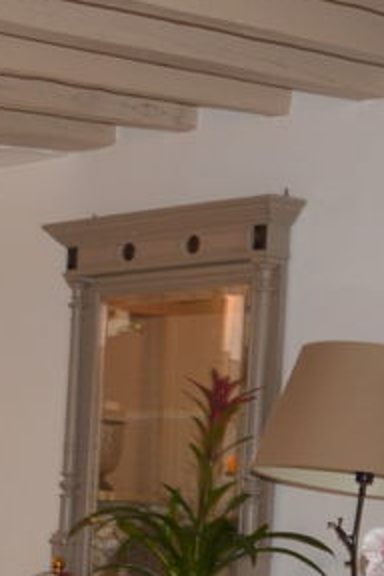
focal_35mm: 127
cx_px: -210
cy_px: 710
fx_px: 2032
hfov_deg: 10.4
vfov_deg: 15.5
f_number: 3.5
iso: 200
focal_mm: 18
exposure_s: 1/30
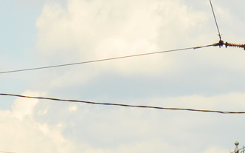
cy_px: 242
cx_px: 195
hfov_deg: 5.8
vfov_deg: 3.6
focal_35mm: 365
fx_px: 2435
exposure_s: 1/500
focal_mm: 66
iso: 100
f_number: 6.3
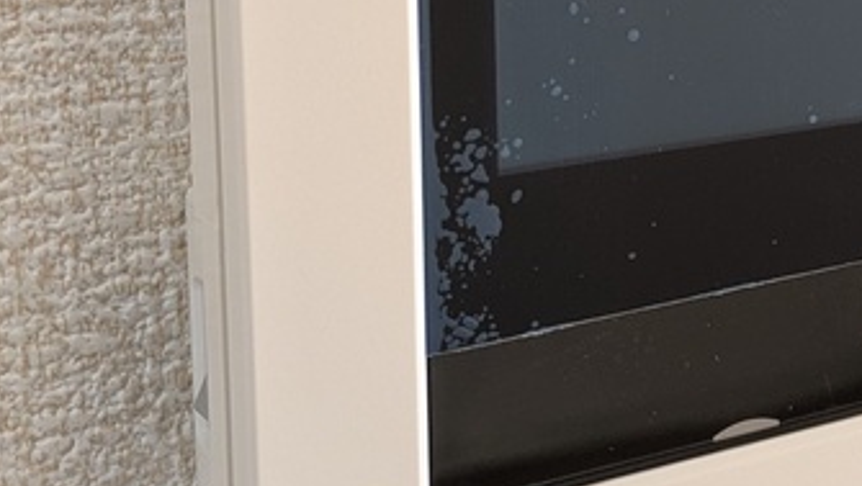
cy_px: 0
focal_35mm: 78
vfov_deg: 15.2
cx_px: 728
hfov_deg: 26.5
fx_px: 1784
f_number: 1.89
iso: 245
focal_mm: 5.43
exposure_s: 1/60
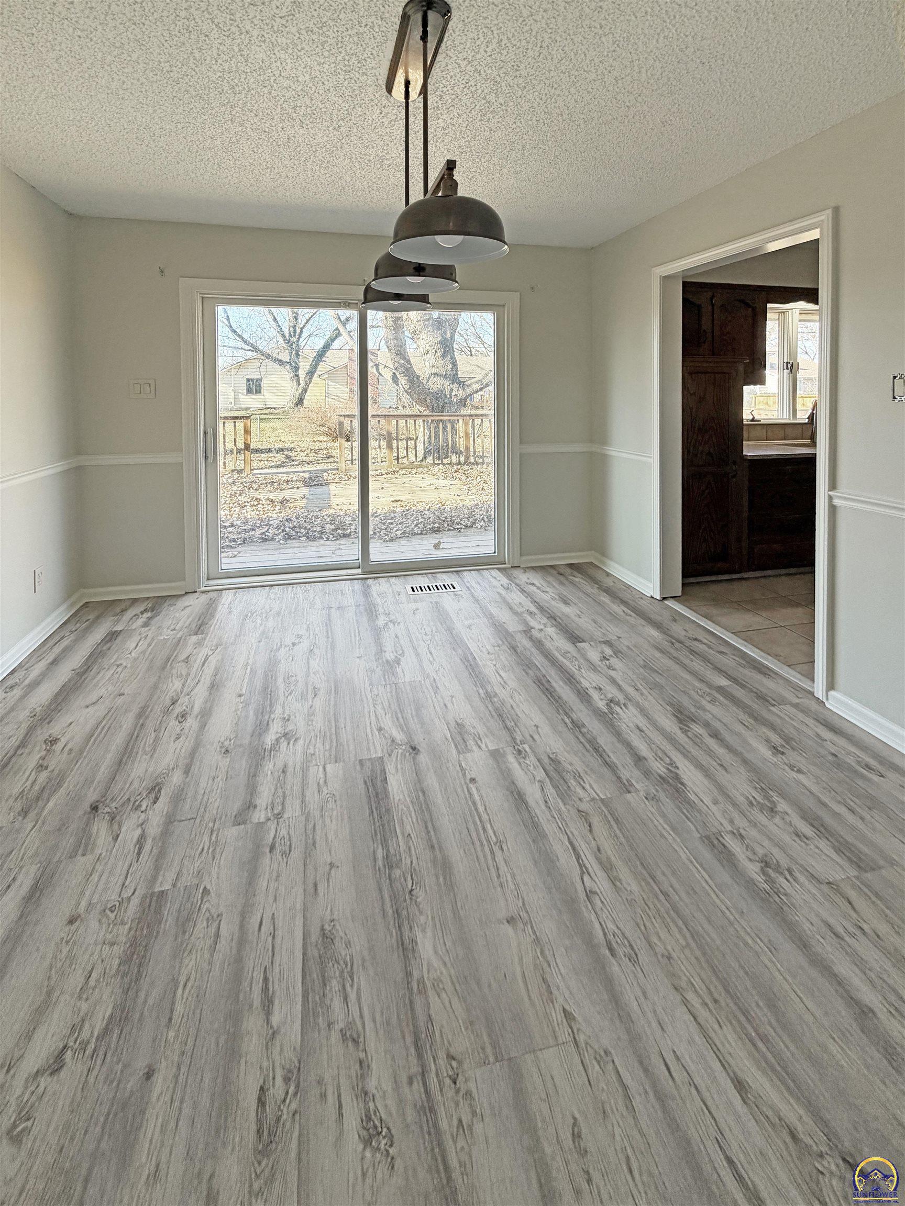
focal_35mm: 14
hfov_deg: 85.7
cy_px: 603
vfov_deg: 102.1
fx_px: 488
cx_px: 452
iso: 100
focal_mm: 2.22
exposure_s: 1/121
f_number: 2.2
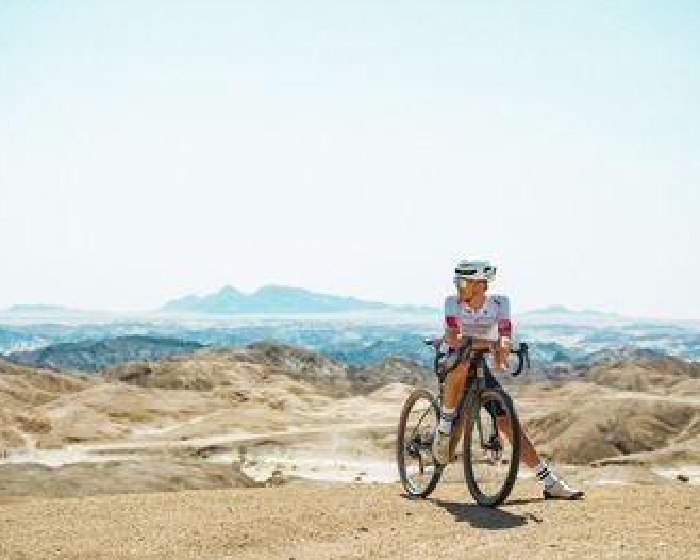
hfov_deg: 23.9
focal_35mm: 80
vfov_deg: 19.2
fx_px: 1657
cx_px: 349
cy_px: 280
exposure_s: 1/2000
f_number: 3.5
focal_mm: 70
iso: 100
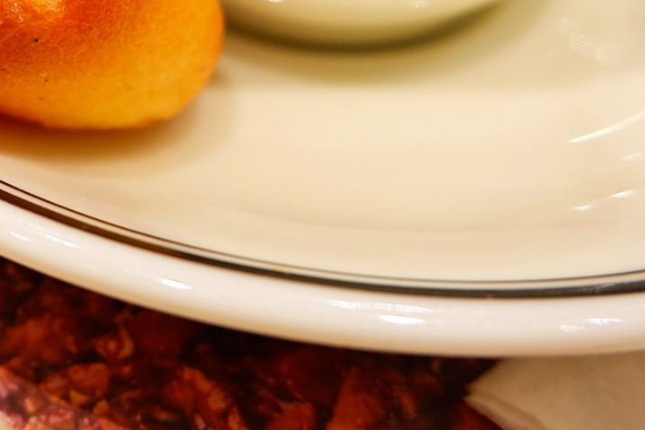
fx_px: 1146
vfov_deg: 20.3
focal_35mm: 64
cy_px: -42
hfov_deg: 29.9
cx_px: 44
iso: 400
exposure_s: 1/52
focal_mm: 15
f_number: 3.5
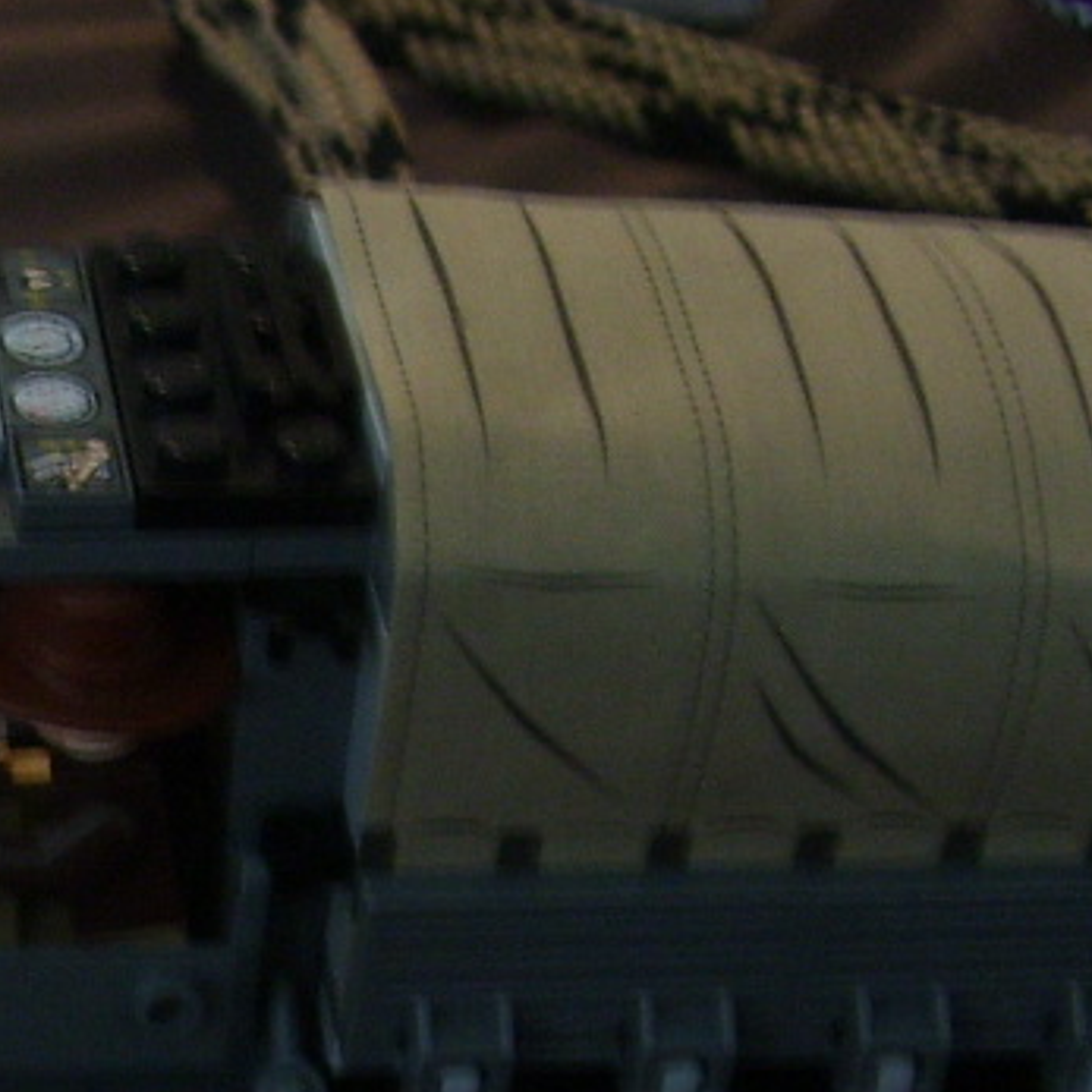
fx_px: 4033
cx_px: -157
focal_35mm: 113
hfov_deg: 15.0
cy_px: 1101
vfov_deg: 15.1
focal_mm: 6
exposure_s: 1/8
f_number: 2.7
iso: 160
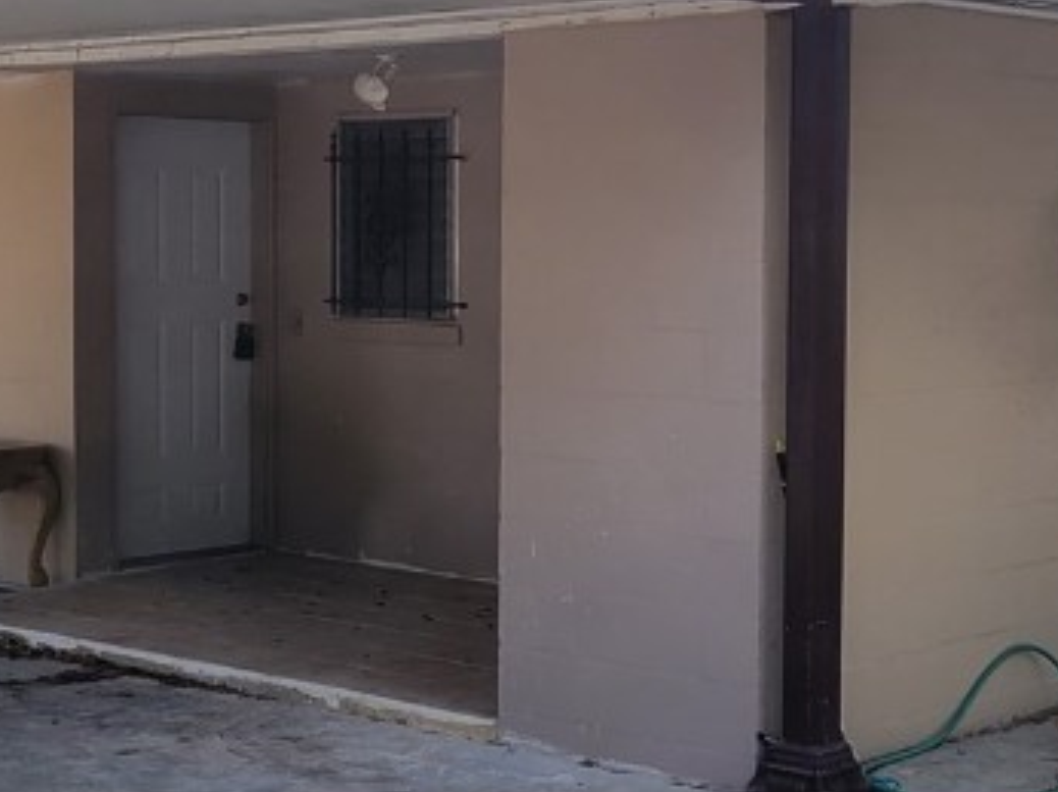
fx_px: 2352
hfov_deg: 25.4
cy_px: 385
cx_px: 517
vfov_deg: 19.1
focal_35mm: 77
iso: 40
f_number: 1.8
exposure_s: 1/1513
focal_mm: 5.4
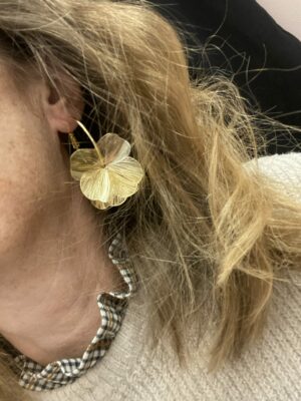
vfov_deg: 60.0
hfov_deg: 46.8
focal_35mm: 30
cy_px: 200
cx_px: 150
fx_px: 348
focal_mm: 2.71
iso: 500
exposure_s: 1/25
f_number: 2.2
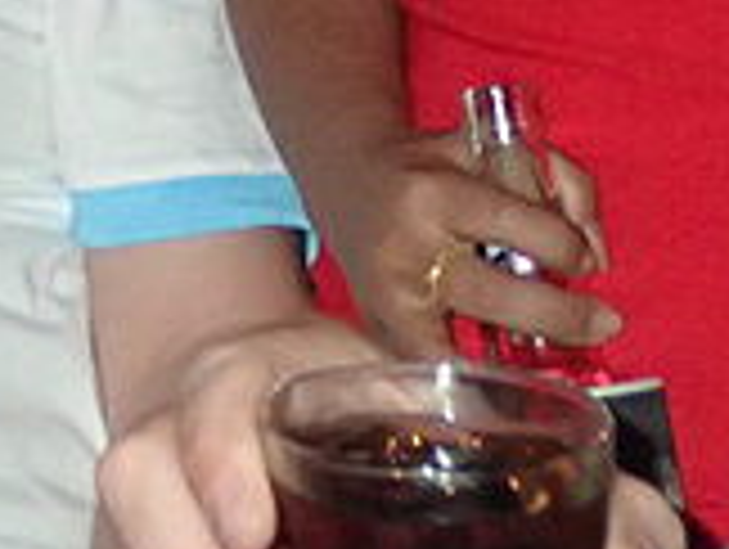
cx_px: -410
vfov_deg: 5.3
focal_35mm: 281
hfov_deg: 6.9
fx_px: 5927
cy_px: -310
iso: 800
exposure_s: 1/50
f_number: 3.5
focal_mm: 10.29
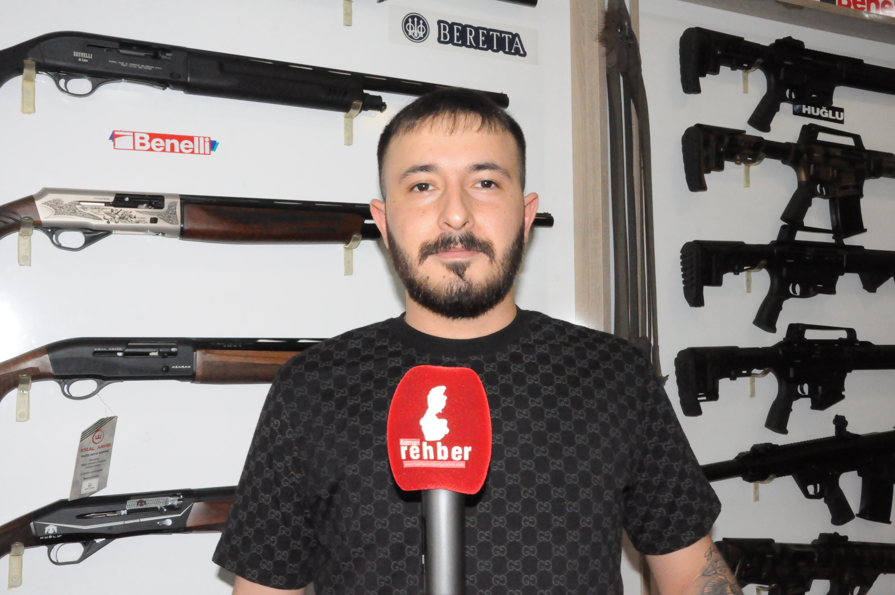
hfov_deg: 33.4
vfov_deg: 22.6
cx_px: 448
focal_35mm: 60
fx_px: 1490
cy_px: 298
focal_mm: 40
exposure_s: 1/60
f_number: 29
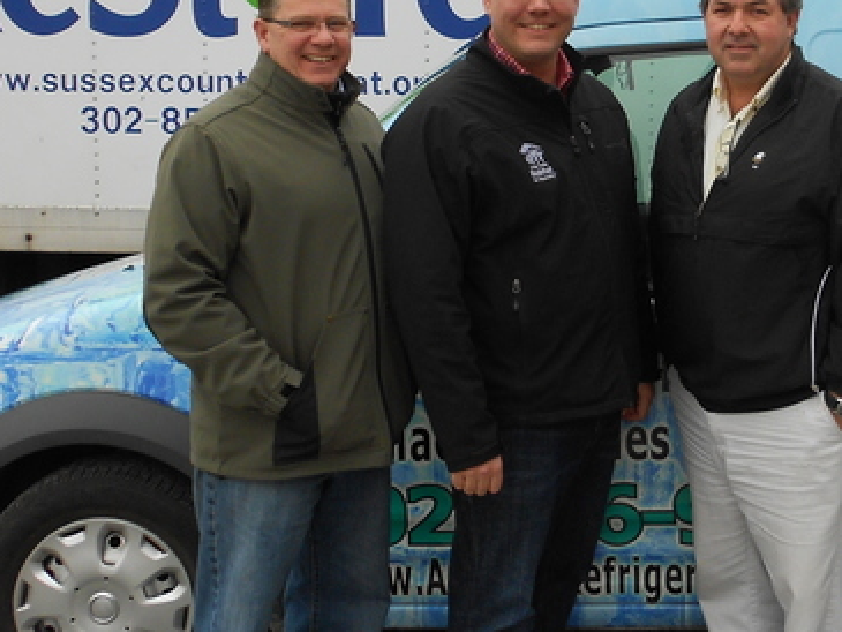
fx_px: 1387
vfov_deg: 25.3
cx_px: 651
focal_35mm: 57
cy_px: 136
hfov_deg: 33.0
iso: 80
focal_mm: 4.6
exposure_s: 1/250
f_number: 3.2
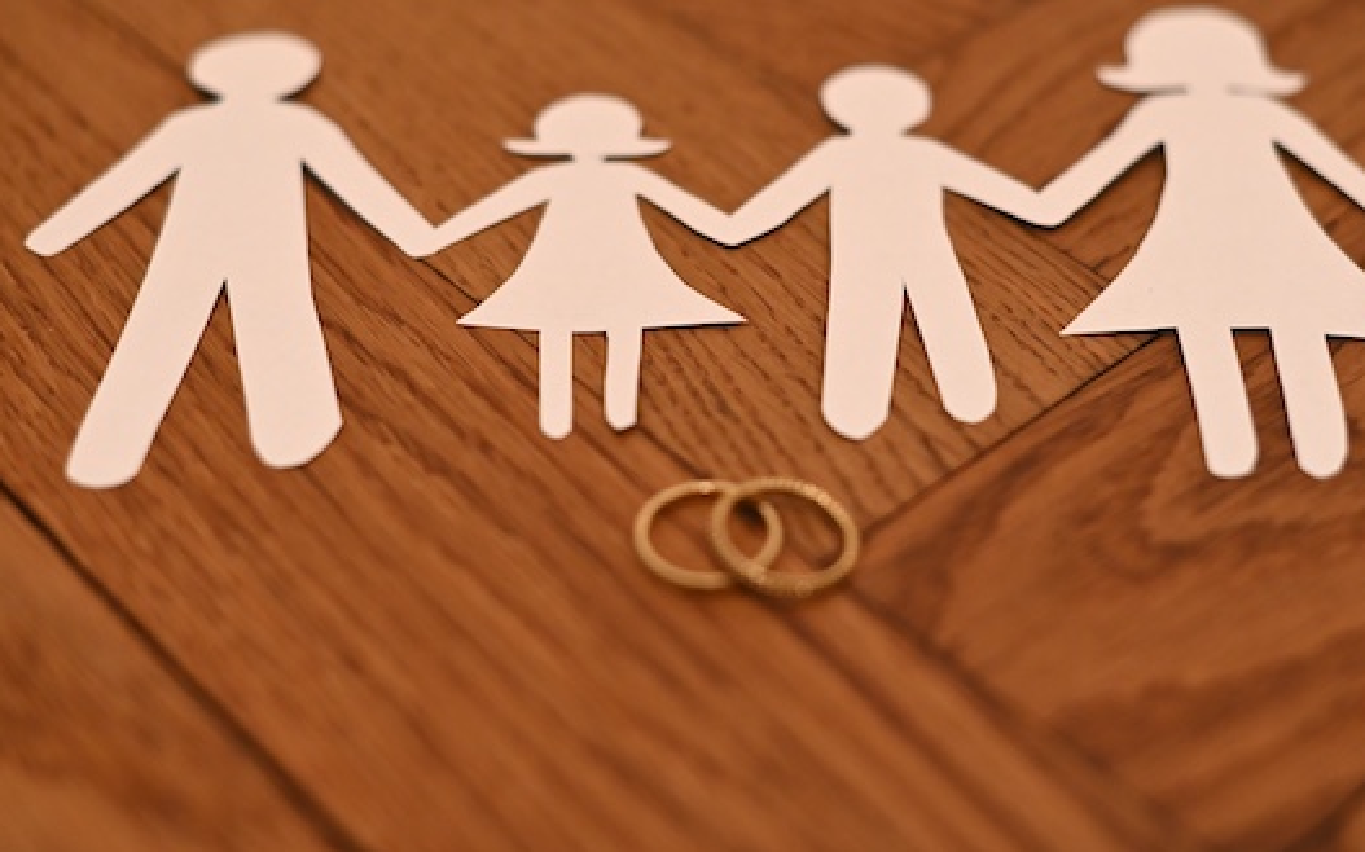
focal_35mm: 58
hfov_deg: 35.1
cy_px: 348
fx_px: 2157
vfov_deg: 22.3
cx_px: 730
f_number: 2.8
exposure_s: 1/100
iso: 3200
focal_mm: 50
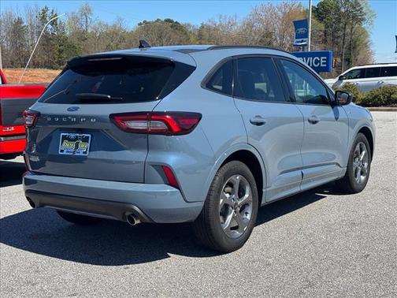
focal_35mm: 48
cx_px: 198
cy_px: 149
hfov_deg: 39.7
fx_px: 550
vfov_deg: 30.3
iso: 64
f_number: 1.78
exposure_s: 1/3096
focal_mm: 6.76
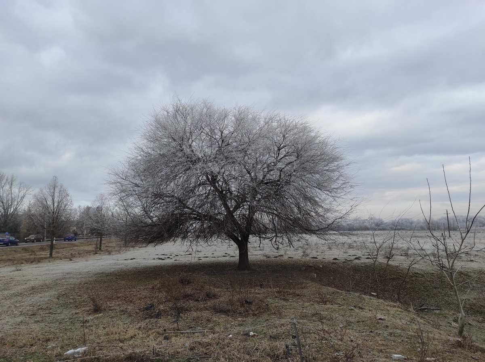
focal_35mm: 25
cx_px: 242
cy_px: 181
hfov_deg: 69.5
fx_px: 350
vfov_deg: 54.8
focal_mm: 5.43
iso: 100
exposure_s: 1/555
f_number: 1.89
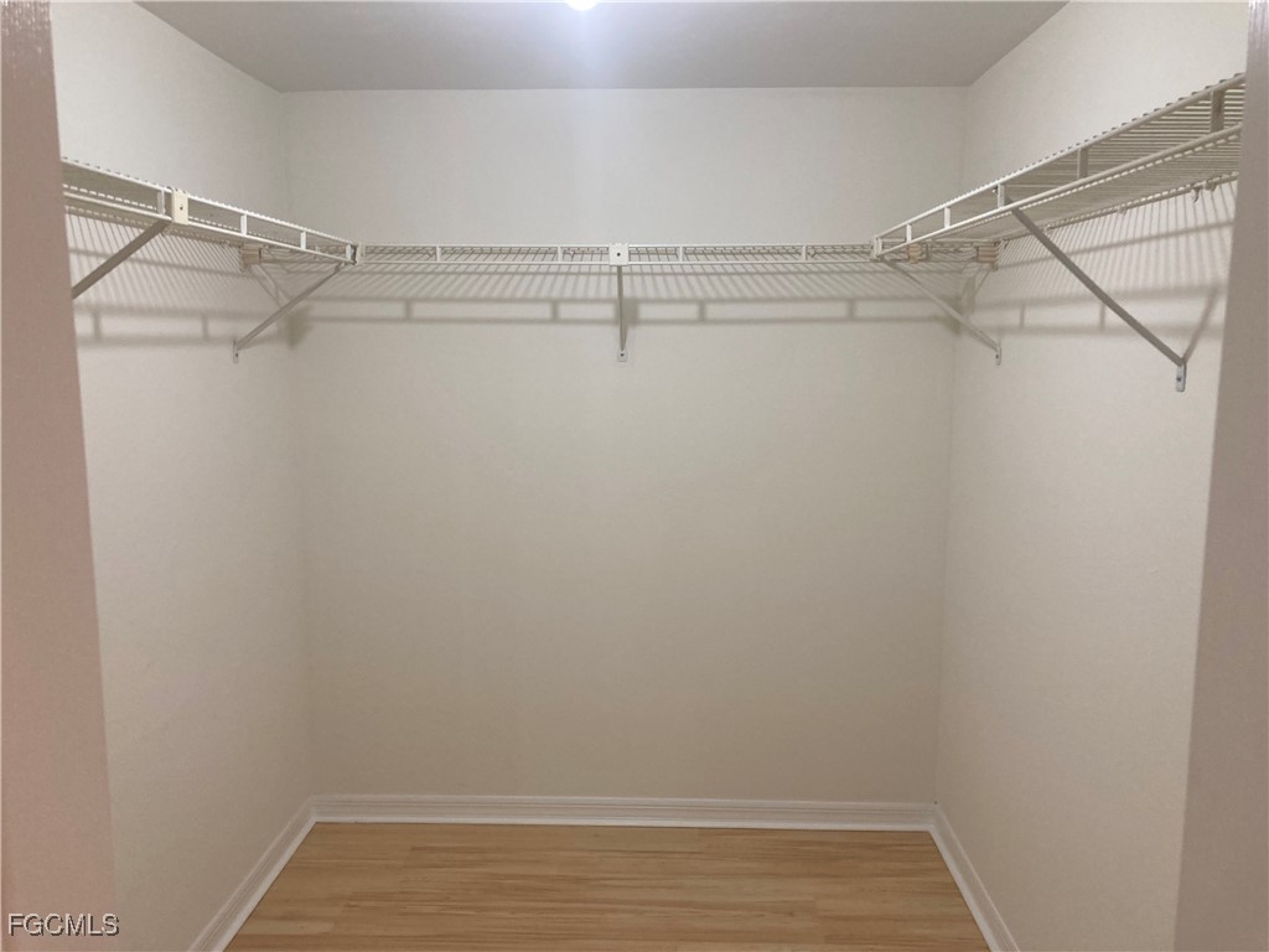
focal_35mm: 28
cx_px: 634
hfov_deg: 63.4
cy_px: 476
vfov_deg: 49.7
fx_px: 1026
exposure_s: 1/60
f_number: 1.8
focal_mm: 3.99
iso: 80
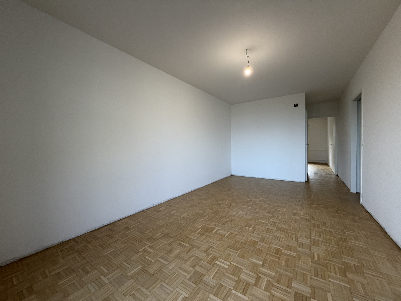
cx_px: 200
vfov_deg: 85.7
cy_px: 150
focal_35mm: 14
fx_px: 162
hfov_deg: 102.1
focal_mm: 2.22
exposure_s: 1/110
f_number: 2.2
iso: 320
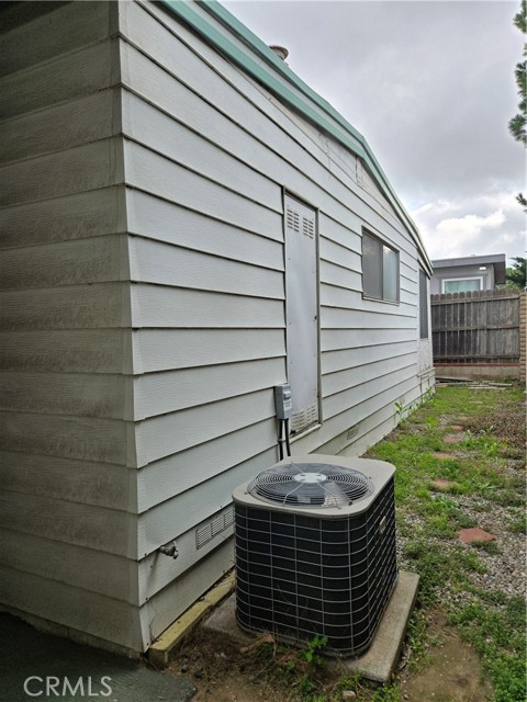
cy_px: 351
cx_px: 264
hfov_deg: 58.9
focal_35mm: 23
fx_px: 467
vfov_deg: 73.9
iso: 80
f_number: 1.8
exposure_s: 1/2686
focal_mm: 5.4
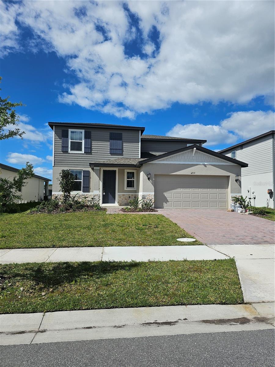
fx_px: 244
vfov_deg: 73.9
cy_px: 184
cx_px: 138
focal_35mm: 23
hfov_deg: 58.9
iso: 10
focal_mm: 6.3
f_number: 1.7
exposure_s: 1/1799
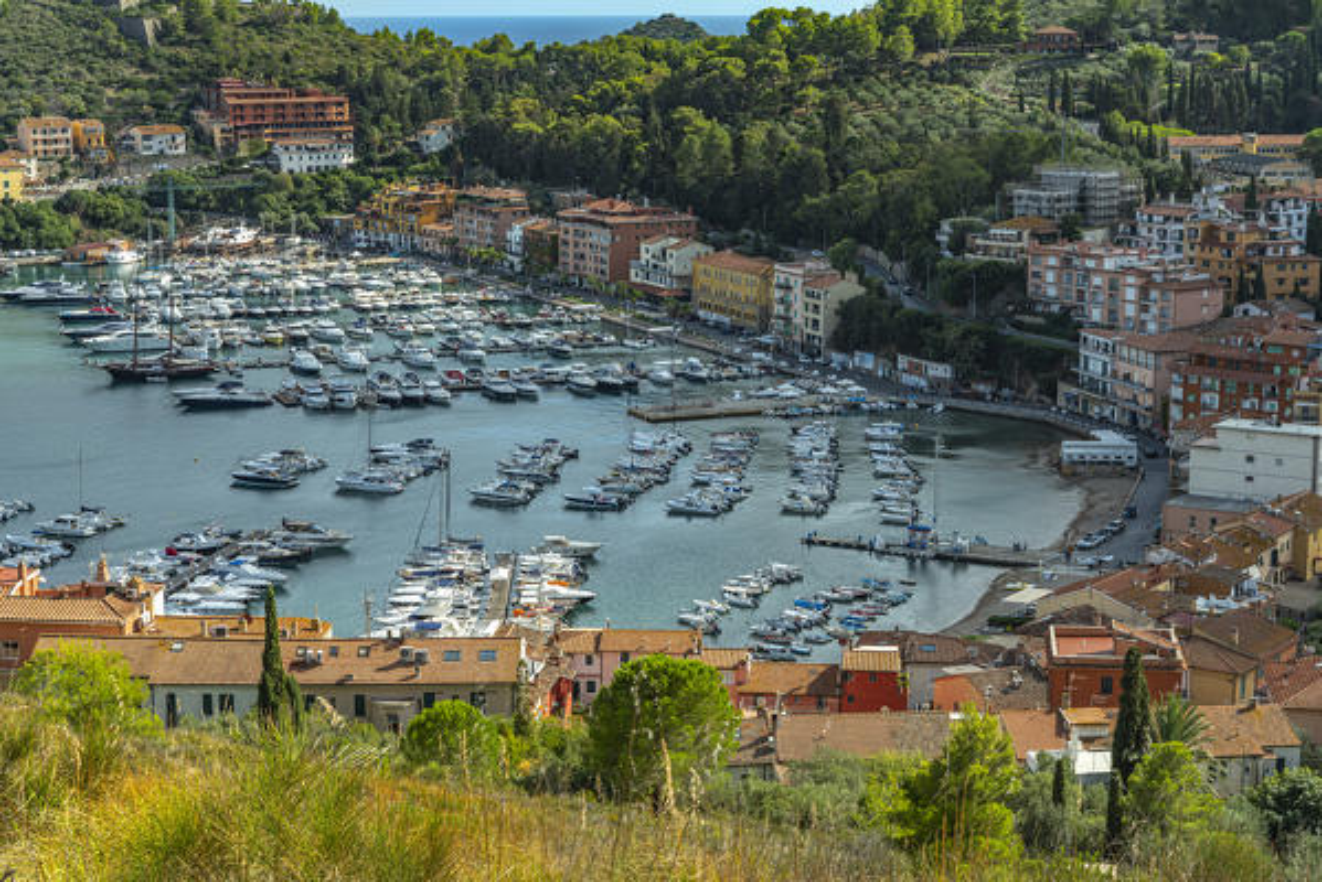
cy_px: 441
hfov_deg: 31.4
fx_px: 2351
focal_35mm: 64
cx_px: 661
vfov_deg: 21.3
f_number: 9
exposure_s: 1/200
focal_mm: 64
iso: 100
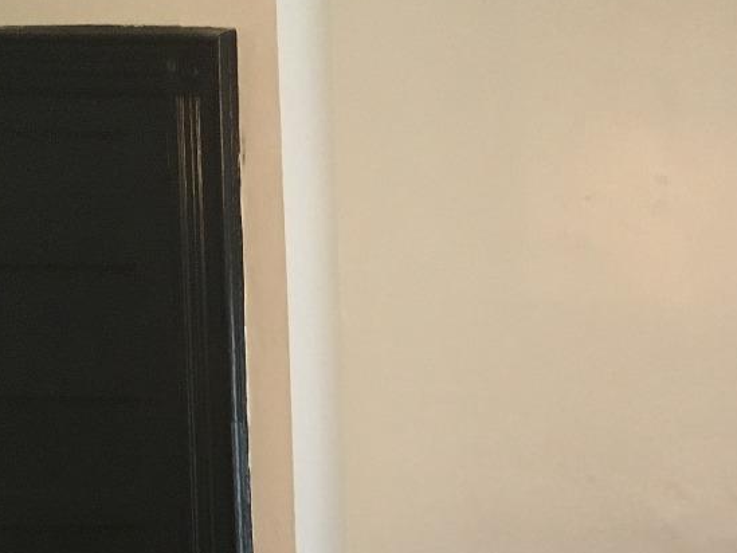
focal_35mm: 76
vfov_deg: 18.3
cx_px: 736
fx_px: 1618
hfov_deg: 24.5
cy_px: 686
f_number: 2.2
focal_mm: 4.15
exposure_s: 1/30
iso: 160
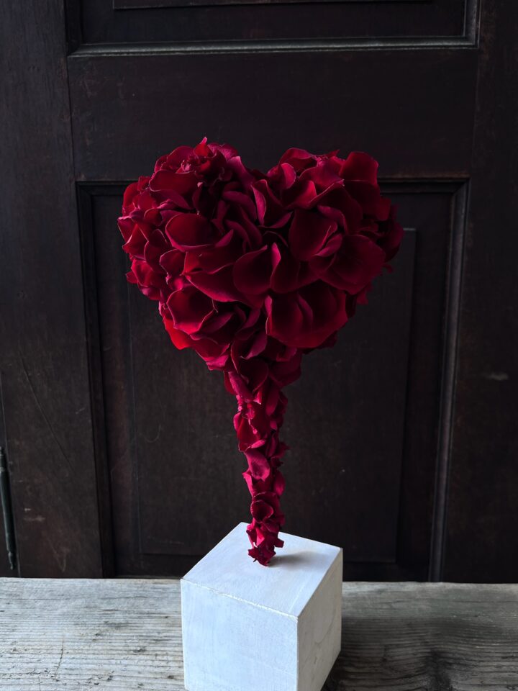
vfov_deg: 67.3
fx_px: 519
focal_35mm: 26
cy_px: 346
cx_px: 259
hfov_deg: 53.1
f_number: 1.6
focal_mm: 5.1
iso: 64
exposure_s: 1/172
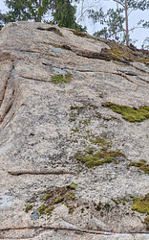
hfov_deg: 17.5
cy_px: 242
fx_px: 481
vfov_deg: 26.3
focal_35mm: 74
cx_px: 115
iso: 50
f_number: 1.8
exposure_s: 1/618
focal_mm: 5.4
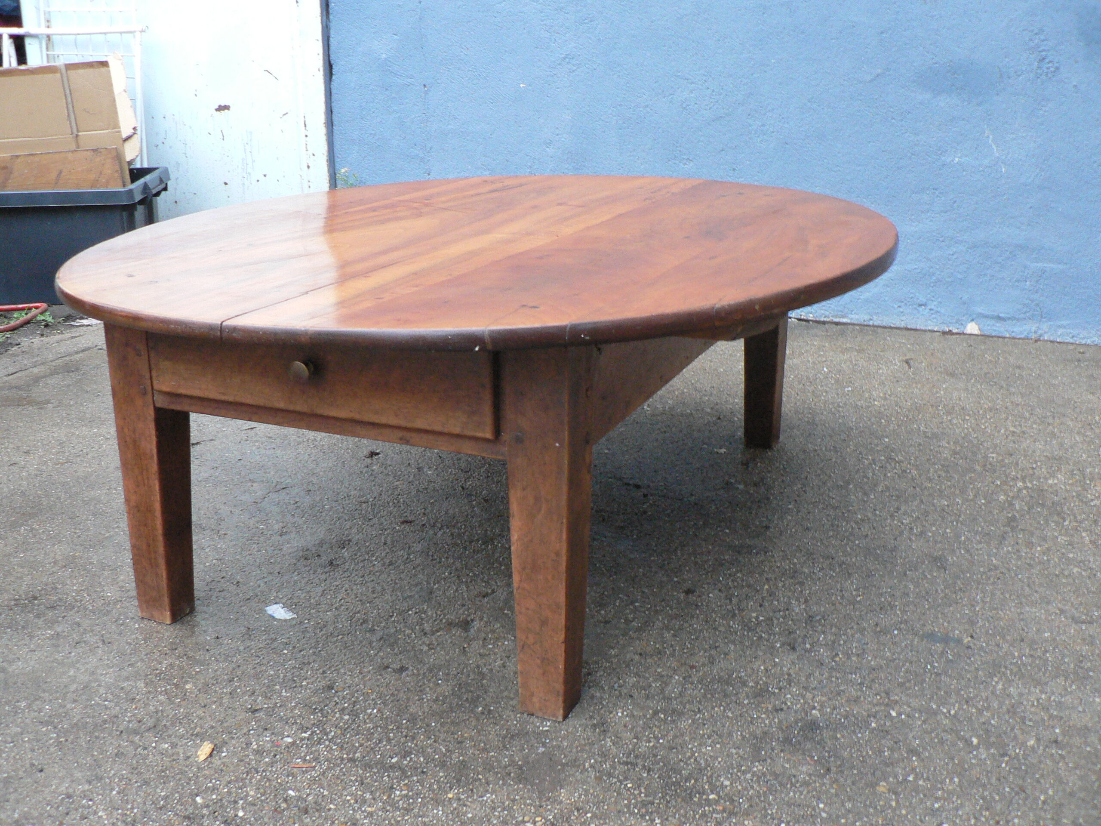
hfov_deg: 51.4
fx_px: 1145
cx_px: 550
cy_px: 413
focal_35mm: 36
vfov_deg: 39.7
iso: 200
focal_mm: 6
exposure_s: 1/10
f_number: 2.8
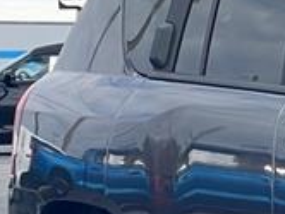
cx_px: 714
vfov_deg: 4.6
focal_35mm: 320
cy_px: 260
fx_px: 2638
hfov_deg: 5.9
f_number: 2
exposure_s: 1/773
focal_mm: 6
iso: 25
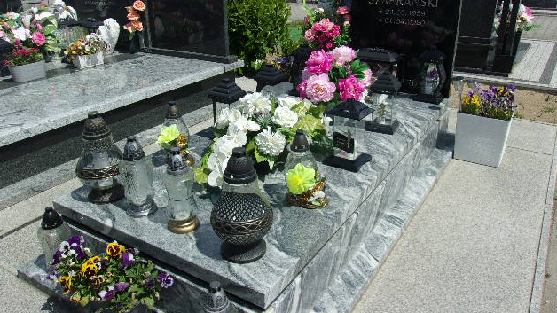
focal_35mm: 30
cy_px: 124
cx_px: 282
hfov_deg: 64.3
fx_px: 443
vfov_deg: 38.8
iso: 80
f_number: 10.4
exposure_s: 1/200
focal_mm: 4.9
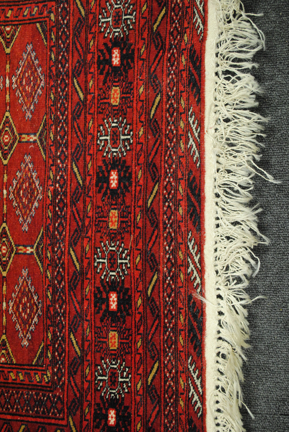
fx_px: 504
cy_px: 216
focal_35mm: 42
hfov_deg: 32.0
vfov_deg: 46.3
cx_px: 144
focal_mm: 28
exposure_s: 1/25
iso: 1600
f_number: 4.5
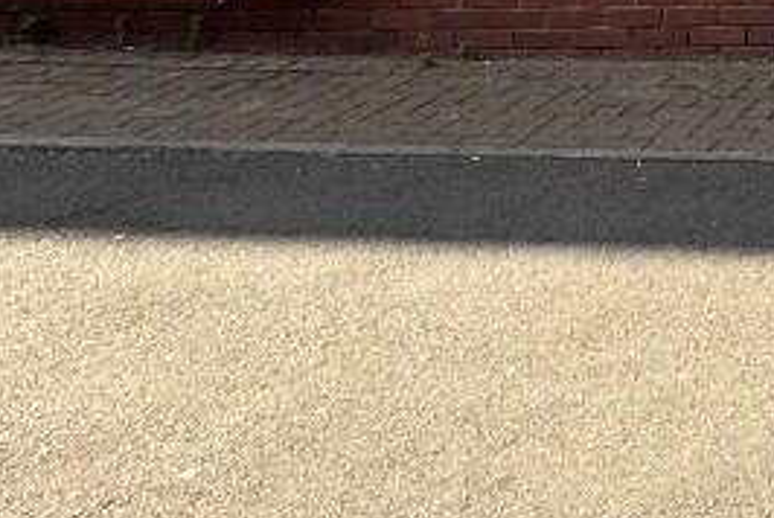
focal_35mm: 56
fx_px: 1205
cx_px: 1205
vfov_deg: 17.0
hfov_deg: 25.3
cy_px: -550
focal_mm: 2.22
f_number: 2.2
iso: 40
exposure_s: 1/346
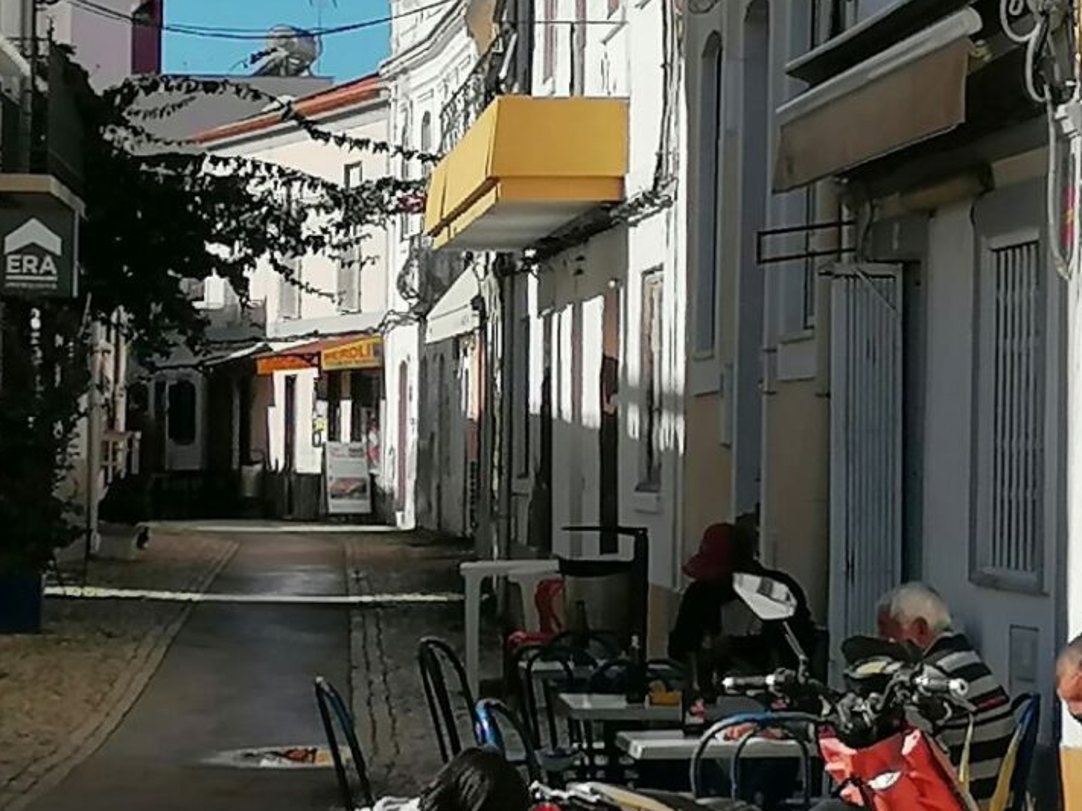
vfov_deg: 9.2
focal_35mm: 162
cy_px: 307
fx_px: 5063
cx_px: 277
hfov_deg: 12.2
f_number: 1.8
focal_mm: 4.75
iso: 50
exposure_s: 1/2525
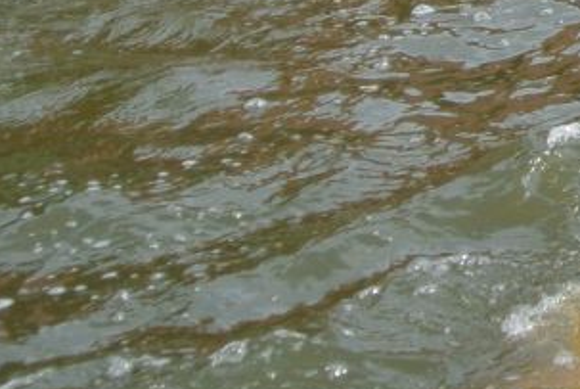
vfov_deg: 6.5
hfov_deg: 8.9
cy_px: -307
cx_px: 1386
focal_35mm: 208
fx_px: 3356
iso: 100
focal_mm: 15.7
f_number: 4.2
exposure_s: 1/500
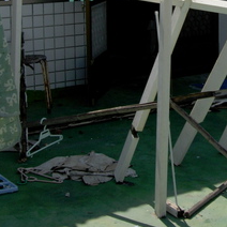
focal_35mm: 95
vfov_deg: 18.0
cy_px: 15
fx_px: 705
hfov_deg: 17.9
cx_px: 214
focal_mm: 7.8
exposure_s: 1/683
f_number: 4.8
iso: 64
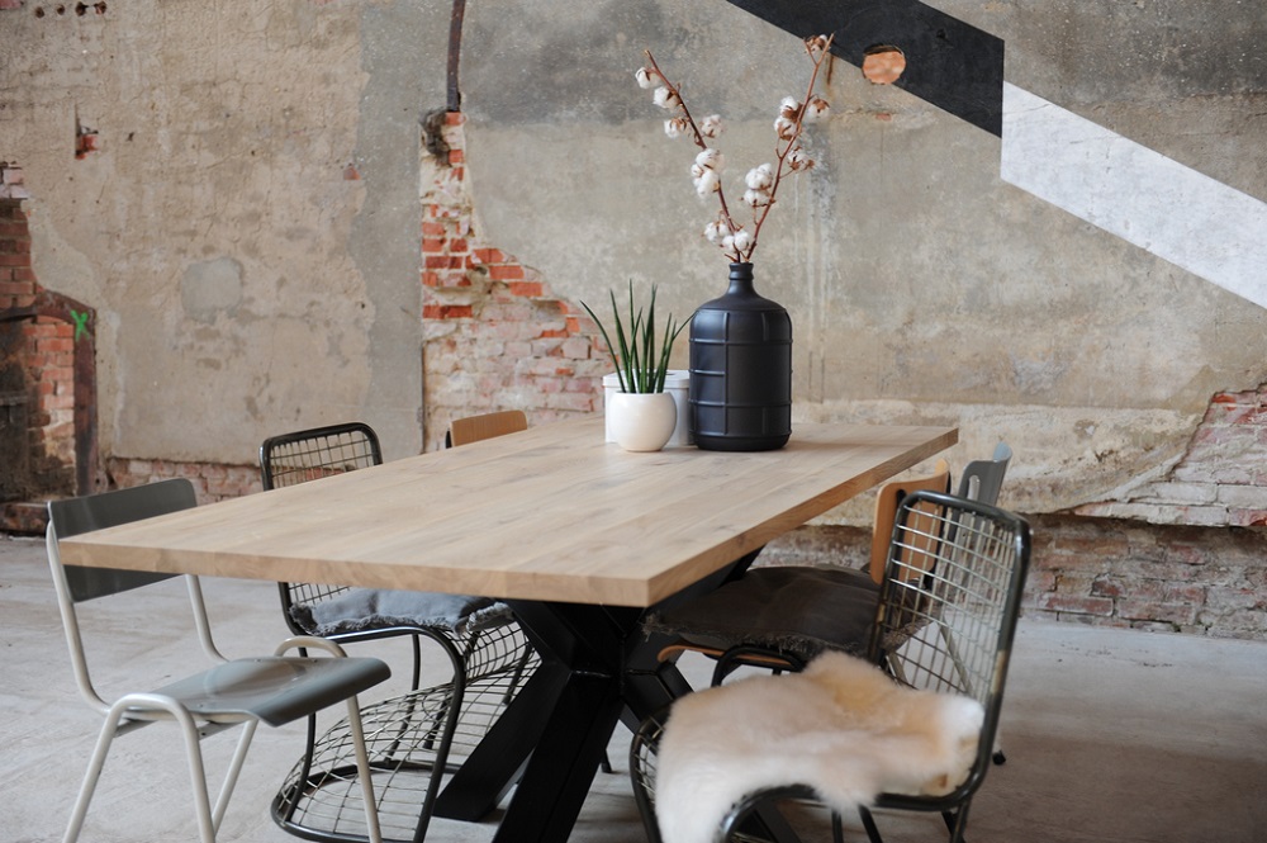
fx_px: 1688
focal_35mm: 48
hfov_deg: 41.1
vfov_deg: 28.0
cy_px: 422
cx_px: 634
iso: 400
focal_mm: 48
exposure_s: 1/30
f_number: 2.8
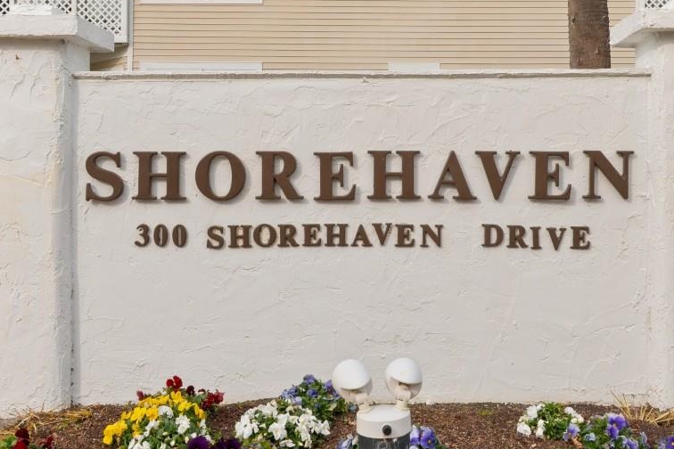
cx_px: 381
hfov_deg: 43.5
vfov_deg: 29.8
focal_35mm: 45
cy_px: 169
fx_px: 842
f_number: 7.1
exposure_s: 1/200
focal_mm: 14
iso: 100
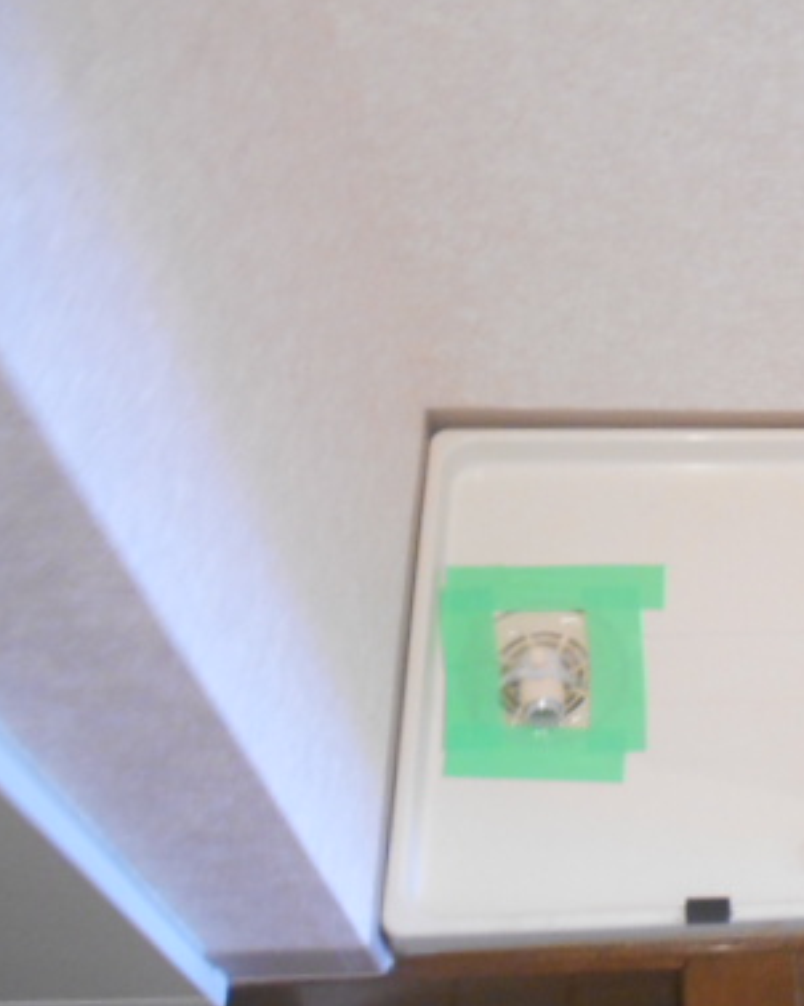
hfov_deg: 31.6
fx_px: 1280
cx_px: 847
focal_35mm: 43
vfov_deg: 42.6
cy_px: 625
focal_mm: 4.6
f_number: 3.2
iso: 400
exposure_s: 1/8
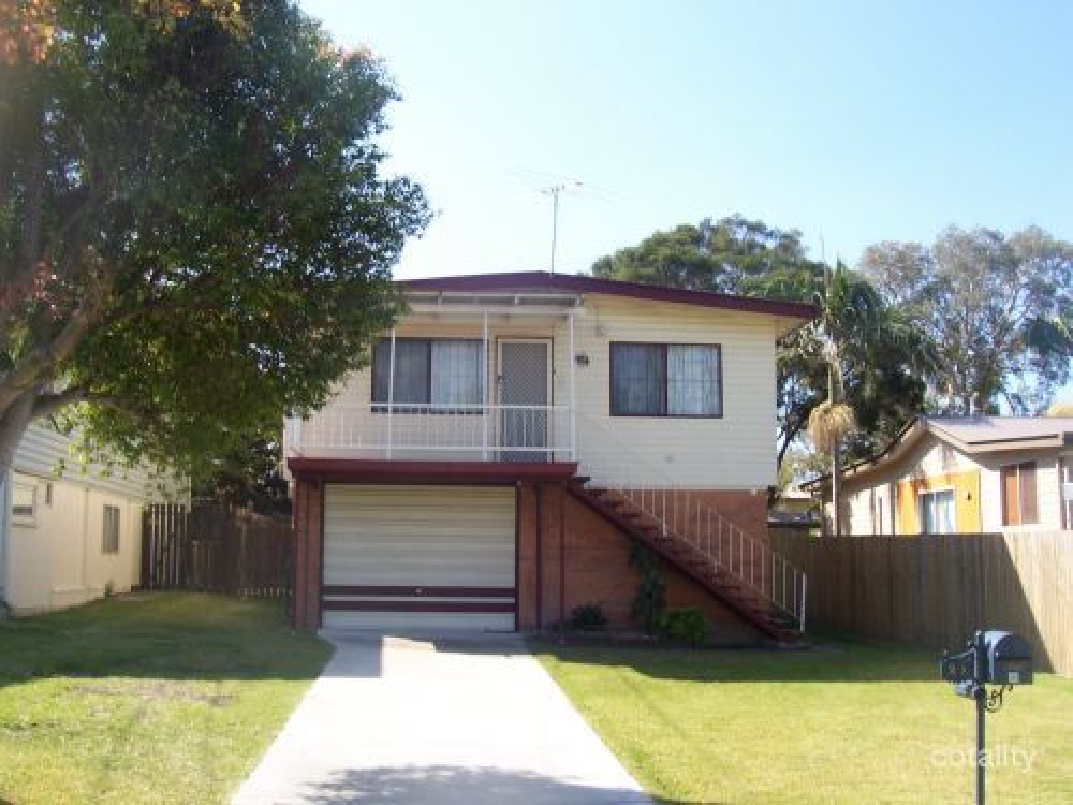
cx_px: 536
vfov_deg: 38.7
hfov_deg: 50.1
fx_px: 1147
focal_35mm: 37
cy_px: 402
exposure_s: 1/250
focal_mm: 5.6
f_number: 5.6
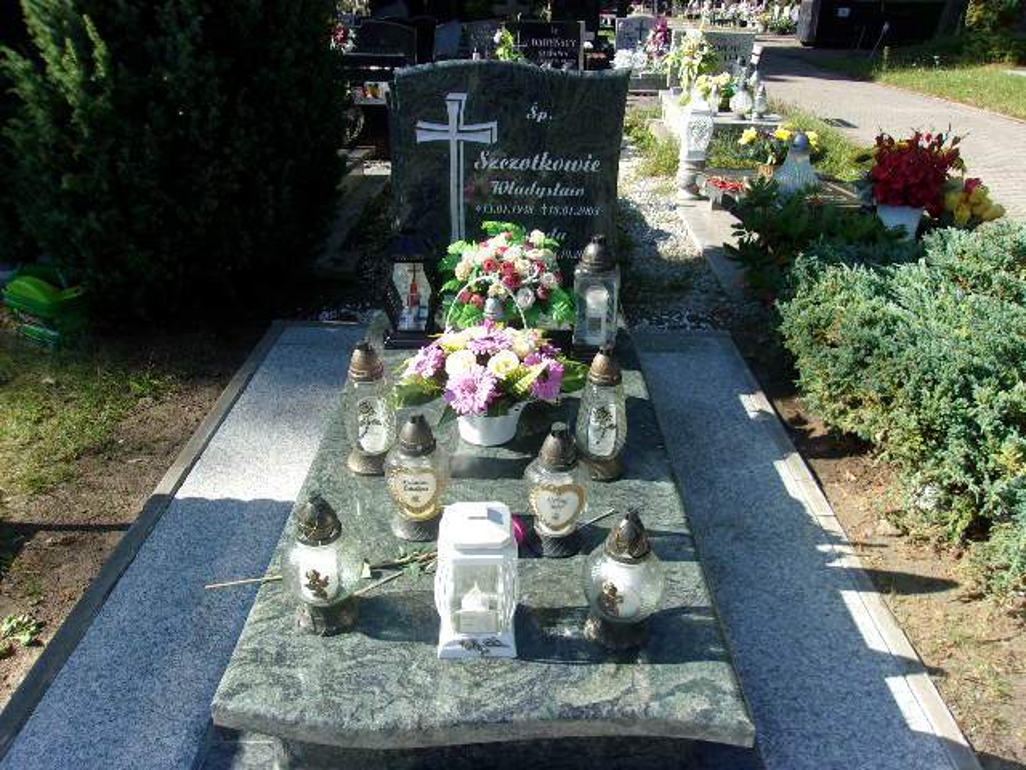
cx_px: 513
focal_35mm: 27
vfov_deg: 51.4
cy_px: 385
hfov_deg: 65.3
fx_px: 800
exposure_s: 1/42
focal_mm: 4.9
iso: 80
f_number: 10.4
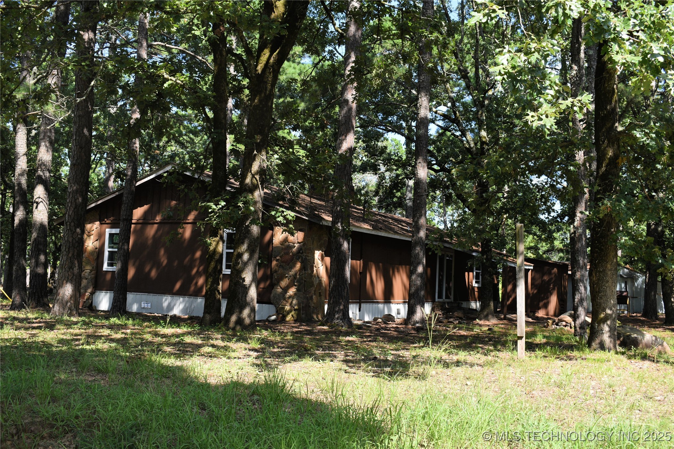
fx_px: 758
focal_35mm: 40
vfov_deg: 33.0
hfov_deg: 47.9
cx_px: 337
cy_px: 224
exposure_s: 1/160
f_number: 6.3
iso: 100
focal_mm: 27
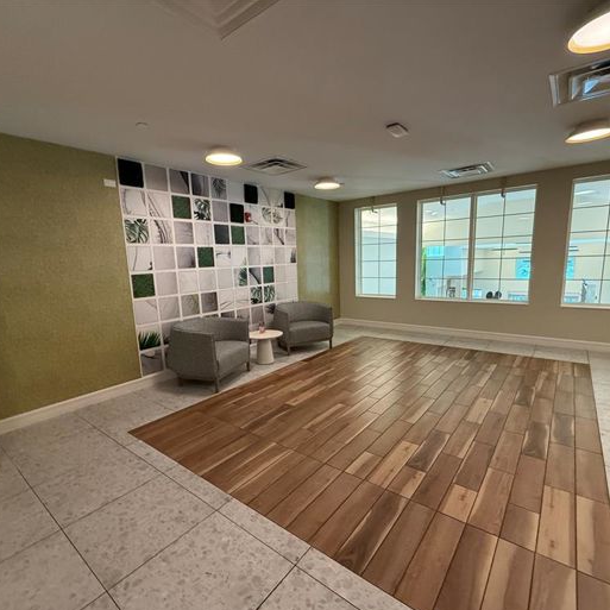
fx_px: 339
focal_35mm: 17
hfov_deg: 84.0
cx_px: 307
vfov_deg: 84.0
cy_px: 313
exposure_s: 1/120
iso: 500
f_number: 2.2
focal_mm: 2.22
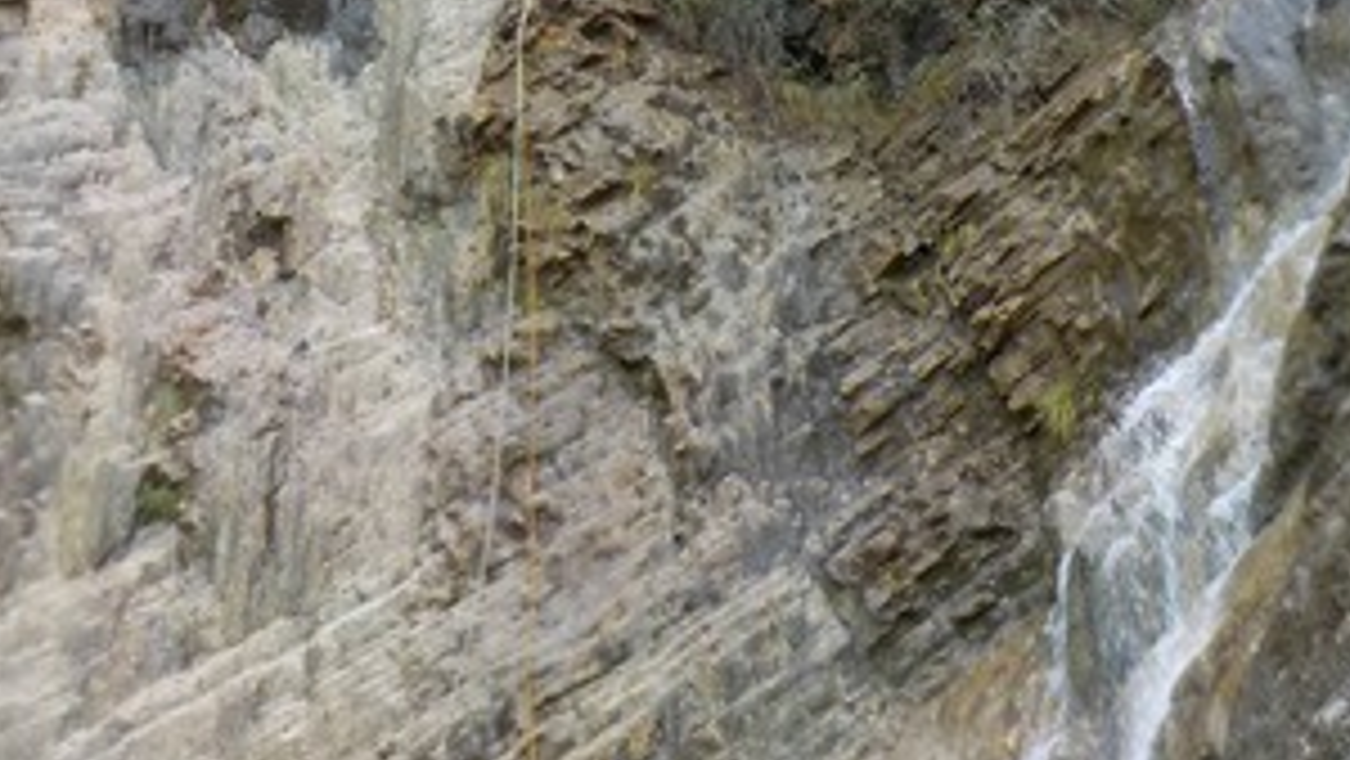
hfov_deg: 39.1
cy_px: -81
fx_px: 1898
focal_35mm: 53
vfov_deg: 21.5
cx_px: 713
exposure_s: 1/80
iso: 125
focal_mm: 4.1
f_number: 3.3
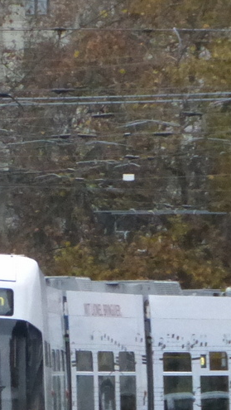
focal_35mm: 352
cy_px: 306
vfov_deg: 6.1
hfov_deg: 3.5
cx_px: 71
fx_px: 3827
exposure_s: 1/160
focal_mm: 25.9
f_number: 5.4
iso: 800
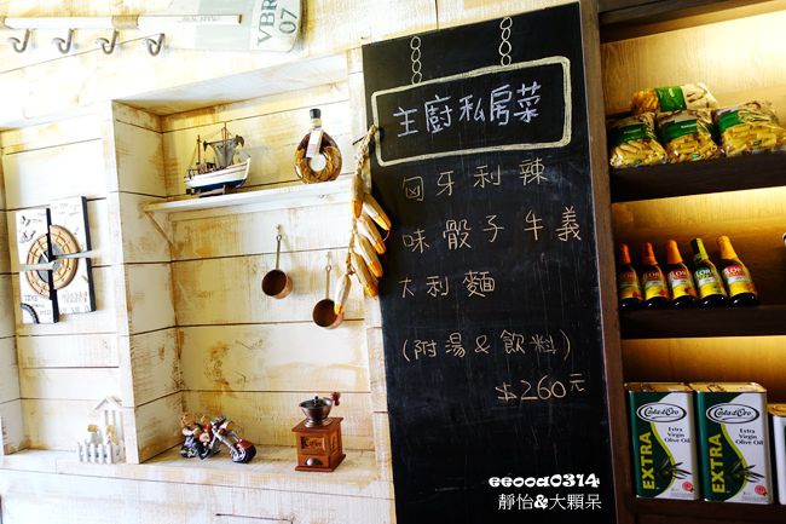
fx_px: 524
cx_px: 393
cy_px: 262
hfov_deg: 73.8
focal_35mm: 24
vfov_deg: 53.1
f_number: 1.8
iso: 400
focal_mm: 8.8
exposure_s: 1/30
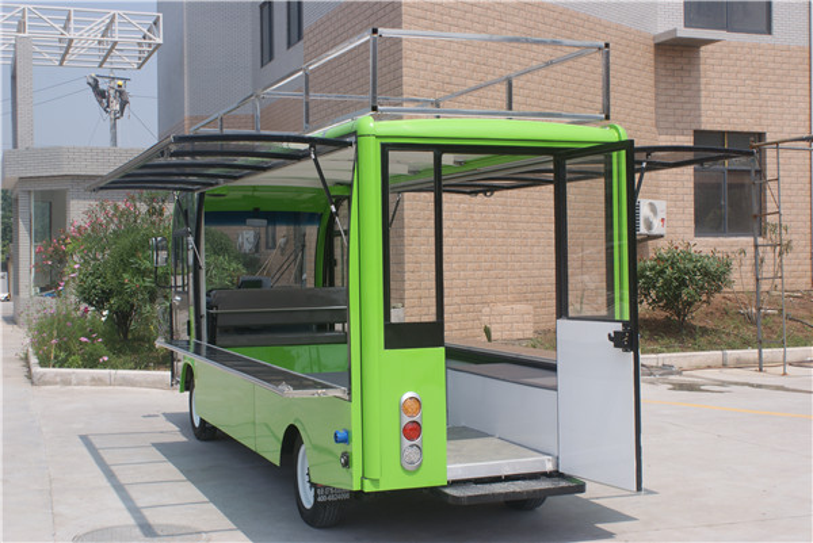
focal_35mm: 52
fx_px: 1186
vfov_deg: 25.8
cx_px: 406
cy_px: 272
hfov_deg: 37.8
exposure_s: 1/100
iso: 100
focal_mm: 35
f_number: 13
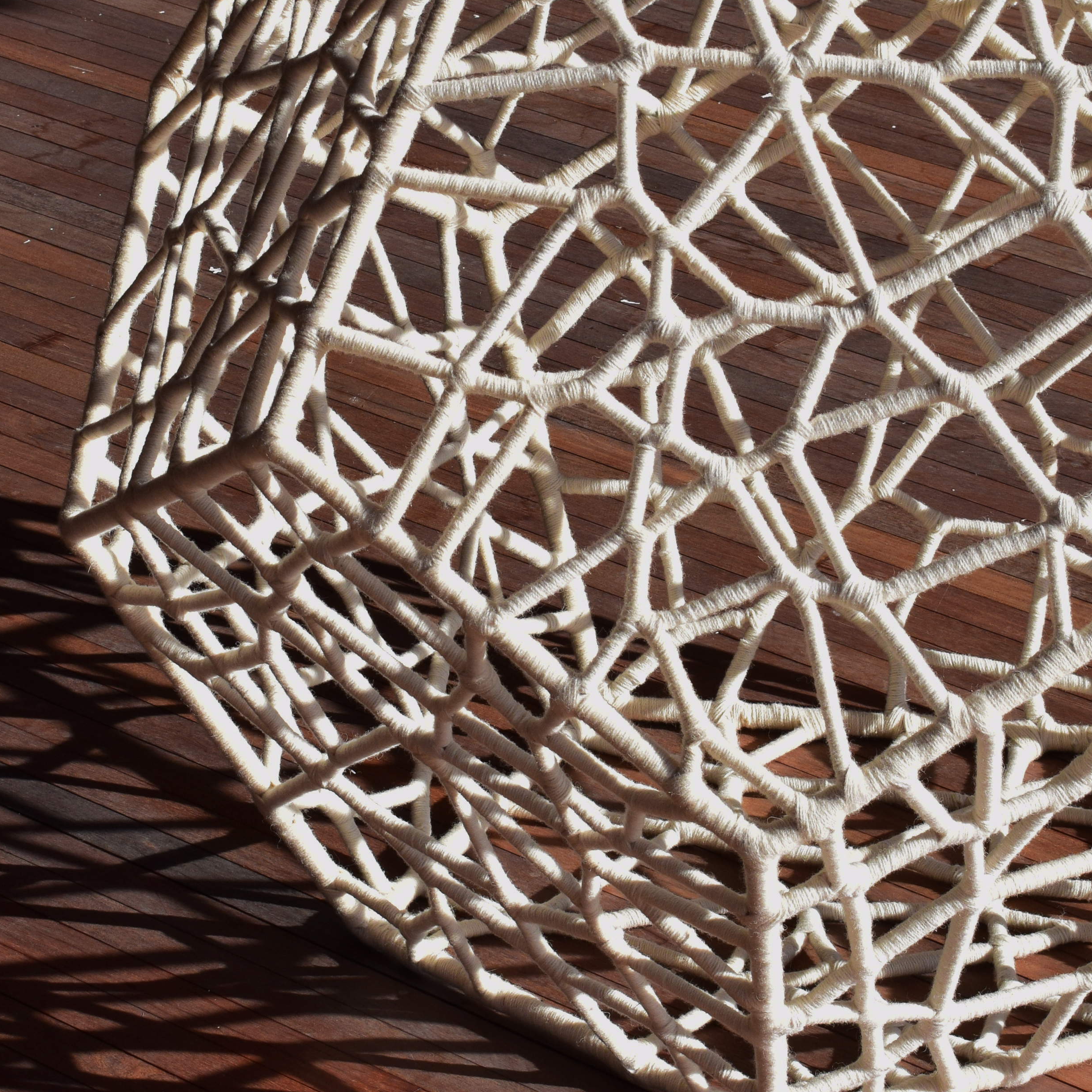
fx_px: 4998
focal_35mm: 140
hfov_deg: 12.5
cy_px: 325
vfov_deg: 12.4
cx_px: 450
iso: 400
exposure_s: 1/400
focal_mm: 45
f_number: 11
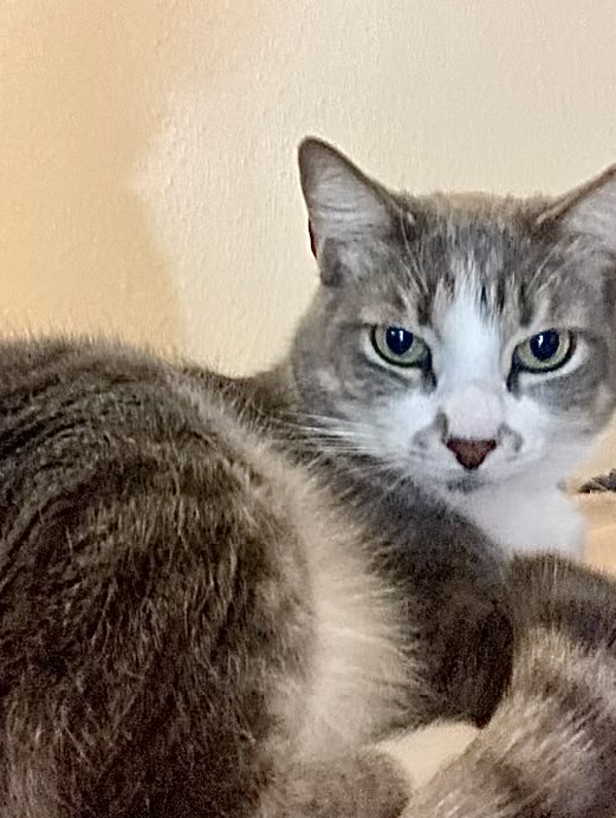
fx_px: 876
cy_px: 411
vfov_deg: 50.1
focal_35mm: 37
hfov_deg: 38.8
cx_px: 310
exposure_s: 1/15
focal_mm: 2.87
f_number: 2.2
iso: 1000
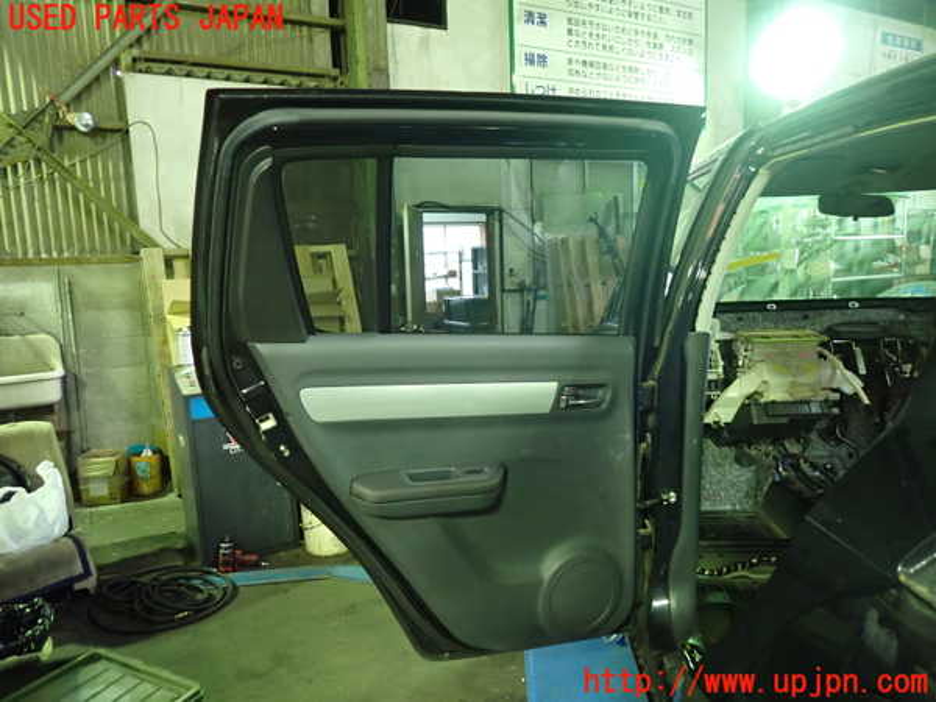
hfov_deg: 69.4
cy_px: 351
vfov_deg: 54.9
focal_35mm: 25
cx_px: 468
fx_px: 676
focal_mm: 4.5
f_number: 2
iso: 800
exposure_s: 1/30
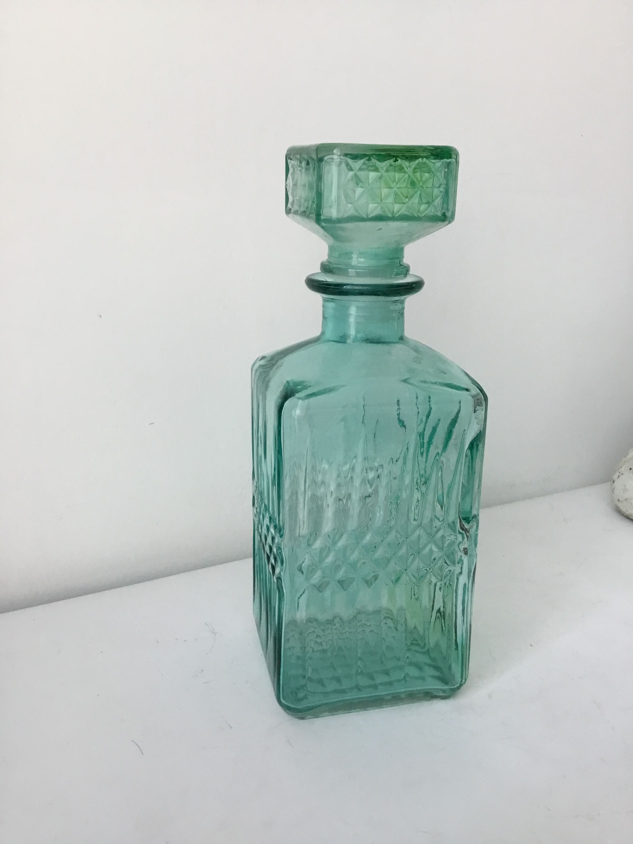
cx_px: 316
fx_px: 756
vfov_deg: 58.4
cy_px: 422
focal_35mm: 31
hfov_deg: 45.4
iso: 100
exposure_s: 1/33
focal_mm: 3.3
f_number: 2.4
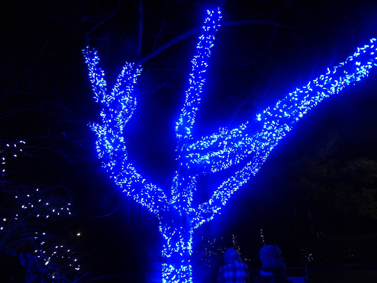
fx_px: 250
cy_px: 142
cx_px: 188
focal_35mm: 23
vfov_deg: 58.9
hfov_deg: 73.9
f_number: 3
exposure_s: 1/30
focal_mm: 4
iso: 400
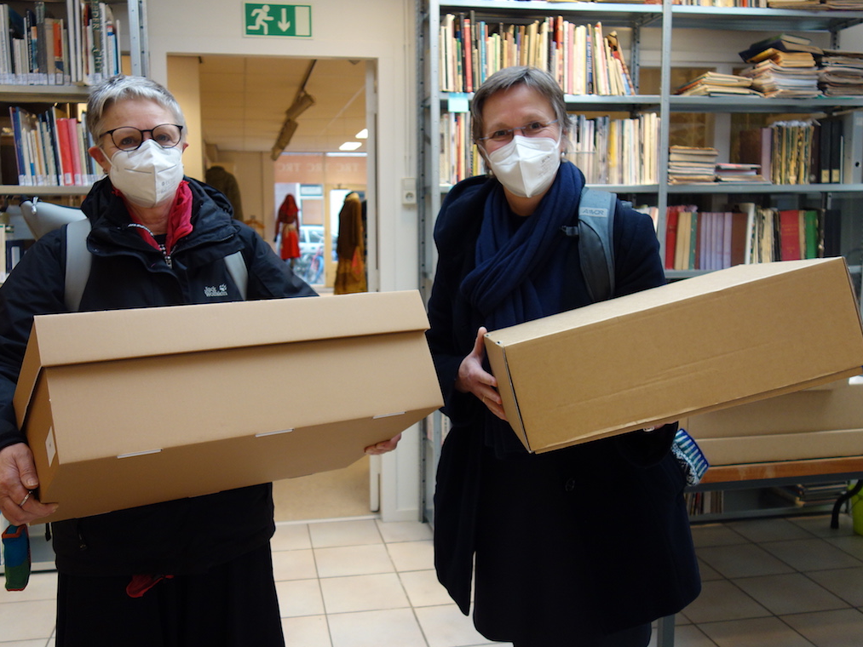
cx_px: 400
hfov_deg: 53.9
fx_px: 848
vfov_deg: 41.8
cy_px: 321
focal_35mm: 34
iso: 400
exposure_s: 1/100
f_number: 2.2
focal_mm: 10.4
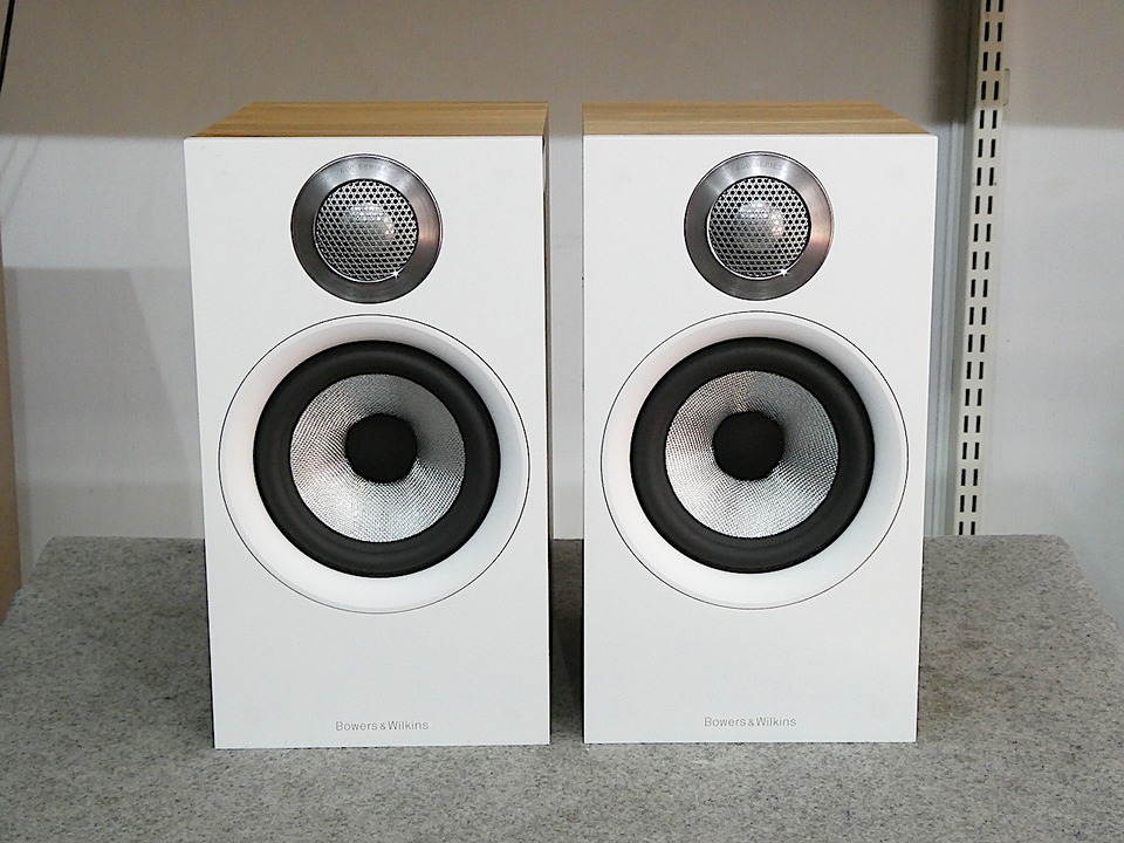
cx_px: 562
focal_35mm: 61
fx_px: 1981
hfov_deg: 31.7
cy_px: 422
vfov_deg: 24.0
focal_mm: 10.9
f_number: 4.7
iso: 800
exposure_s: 1/80
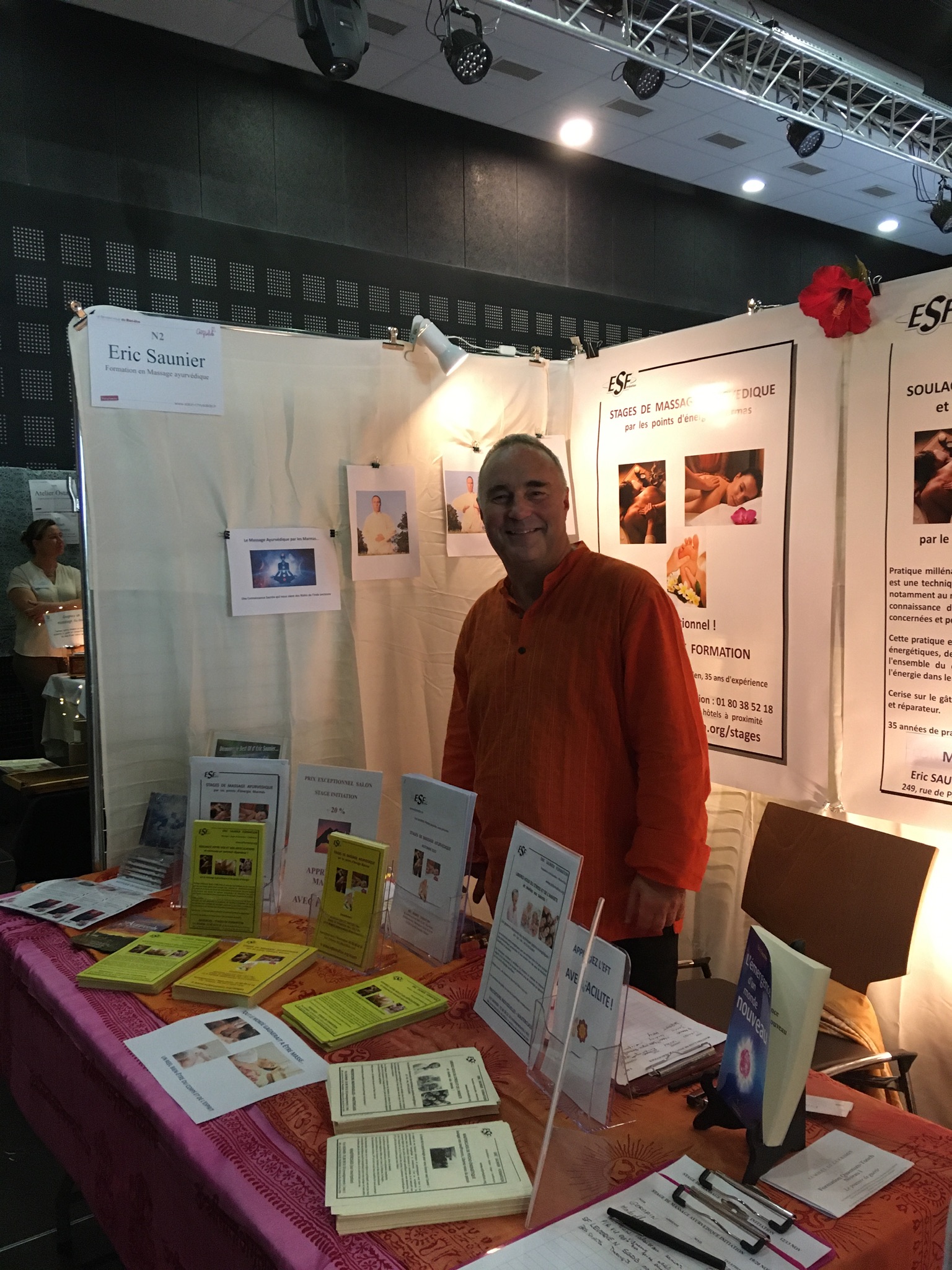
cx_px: 476
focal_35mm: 29
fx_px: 1063
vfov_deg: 61.7
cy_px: 635
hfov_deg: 48.2
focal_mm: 4.15
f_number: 2.2
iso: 200
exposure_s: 1/25
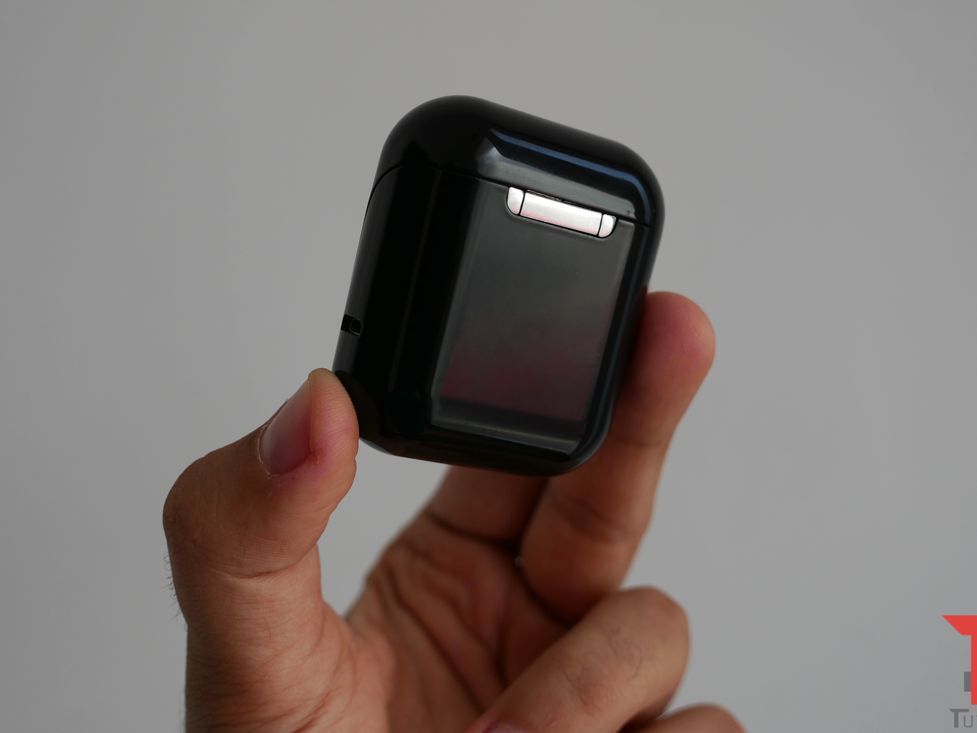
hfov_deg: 41.2
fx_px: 1299
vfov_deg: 31.5
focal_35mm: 46
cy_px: 326
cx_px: 527
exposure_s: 1/160
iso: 200
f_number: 3.2
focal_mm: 20
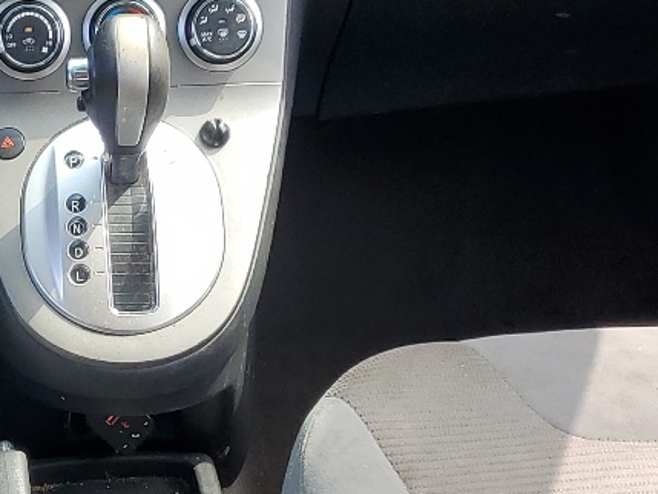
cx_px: 34
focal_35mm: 97
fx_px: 1844
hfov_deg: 19.7
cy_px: 291
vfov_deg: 15.2
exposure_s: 1/435
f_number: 1.5
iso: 50
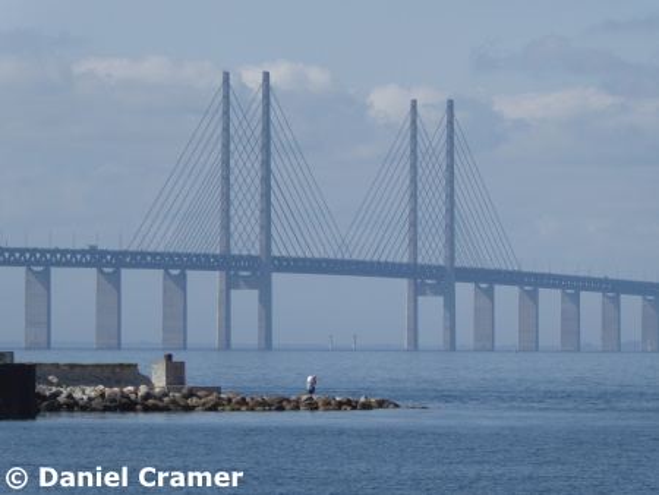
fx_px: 6133
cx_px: 330
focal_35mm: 322
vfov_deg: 4.6
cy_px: 248
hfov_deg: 6.2
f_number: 5.9
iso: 80
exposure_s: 1/500
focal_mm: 57.7
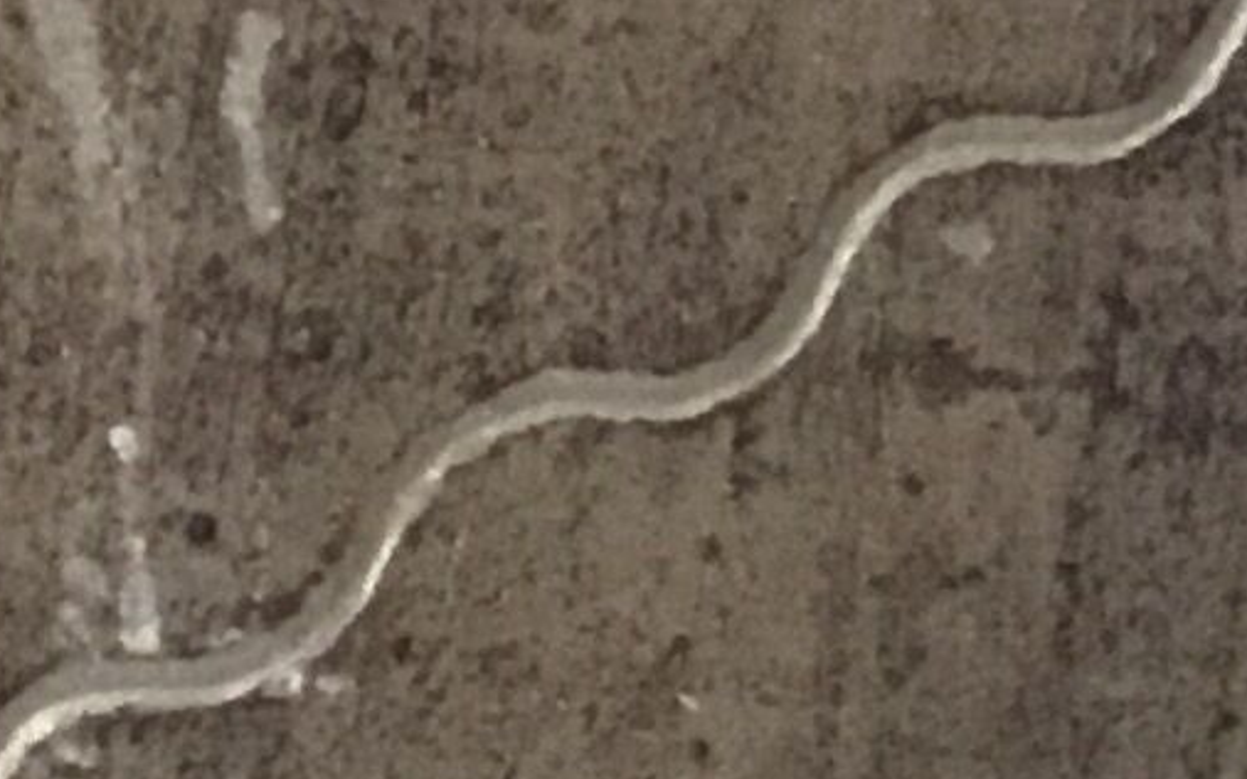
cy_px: -1617
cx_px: -2361
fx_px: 7203
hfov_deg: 8.5
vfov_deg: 5.7
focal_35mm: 212
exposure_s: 1/25
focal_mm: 3.3
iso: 200
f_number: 2.4
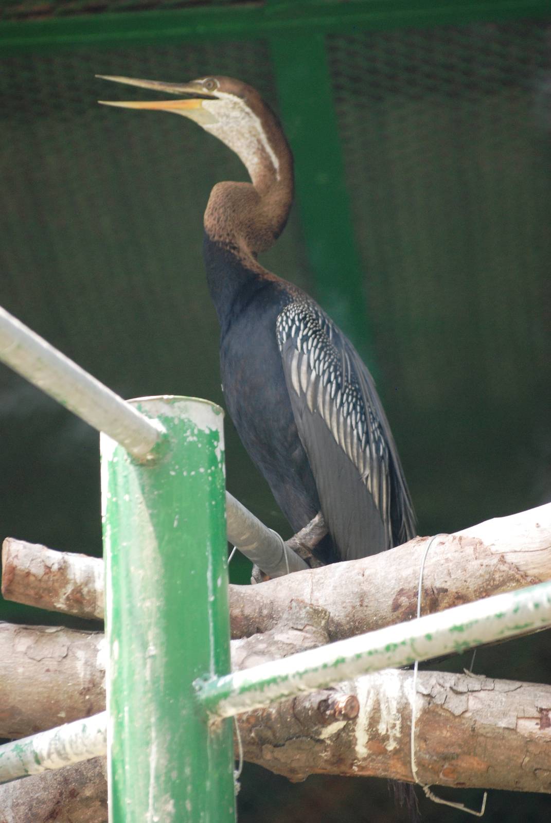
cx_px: 276
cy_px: 412
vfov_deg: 7.0
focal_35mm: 292
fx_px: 6696
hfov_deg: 4.7
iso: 400
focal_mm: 195
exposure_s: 1/100
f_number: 5
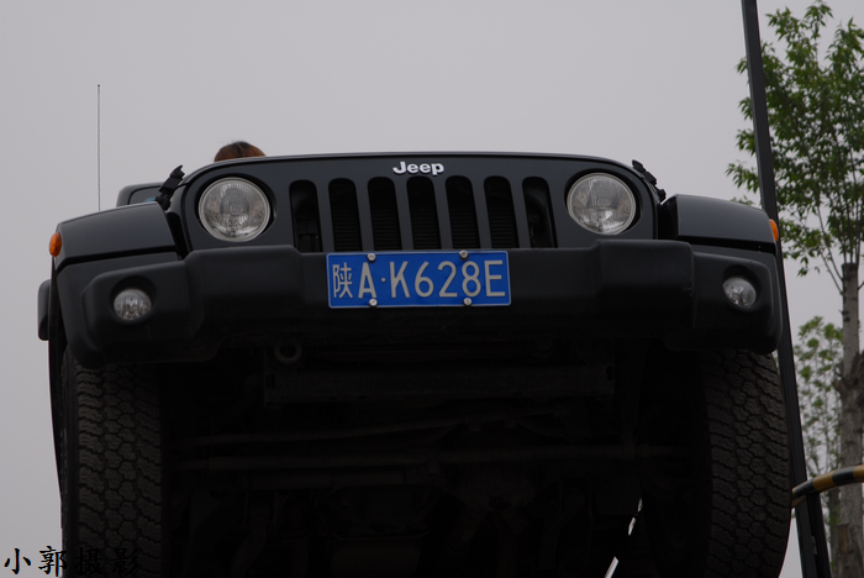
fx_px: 2810
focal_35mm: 117
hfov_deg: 17.5
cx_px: 432
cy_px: 289
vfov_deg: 11.7
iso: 100
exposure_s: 1/320
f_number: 5.3
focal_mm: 78
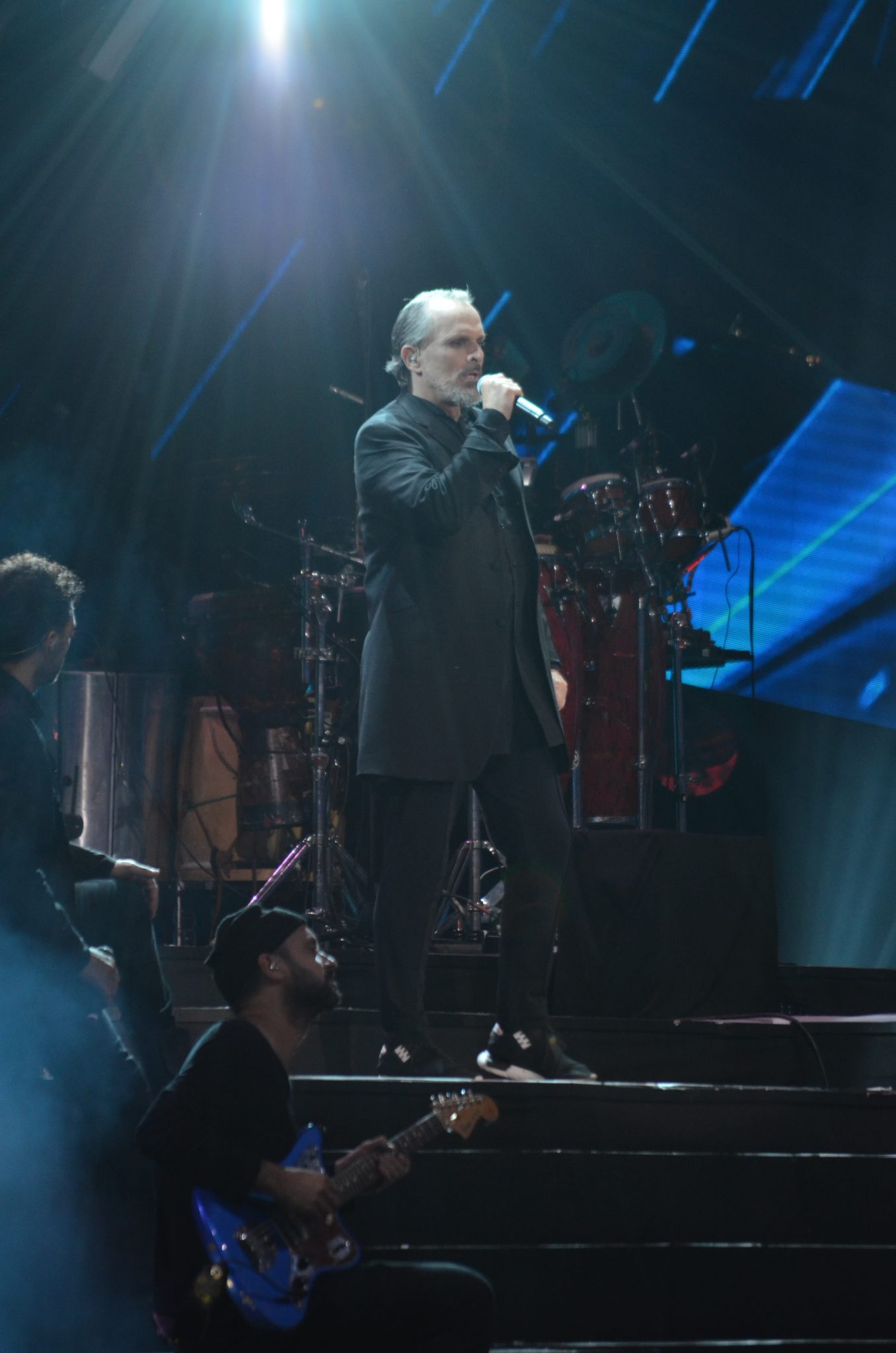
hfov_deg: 4.6
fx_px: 11253
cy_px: 676
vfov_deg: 6.9
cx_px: 448
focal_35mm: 300
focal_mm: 200
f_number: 5.6
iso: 1000
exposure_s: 1/160
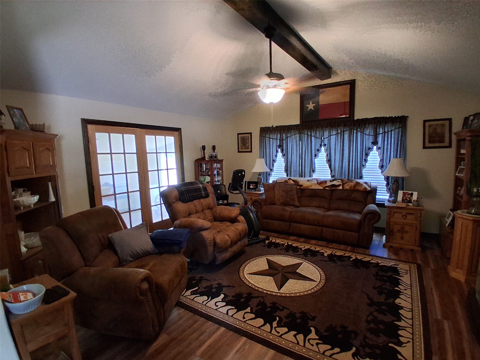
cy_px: 180
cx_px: 240
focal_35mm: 17
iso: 400
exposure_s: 1/30
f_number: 2.2
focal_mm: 1.4
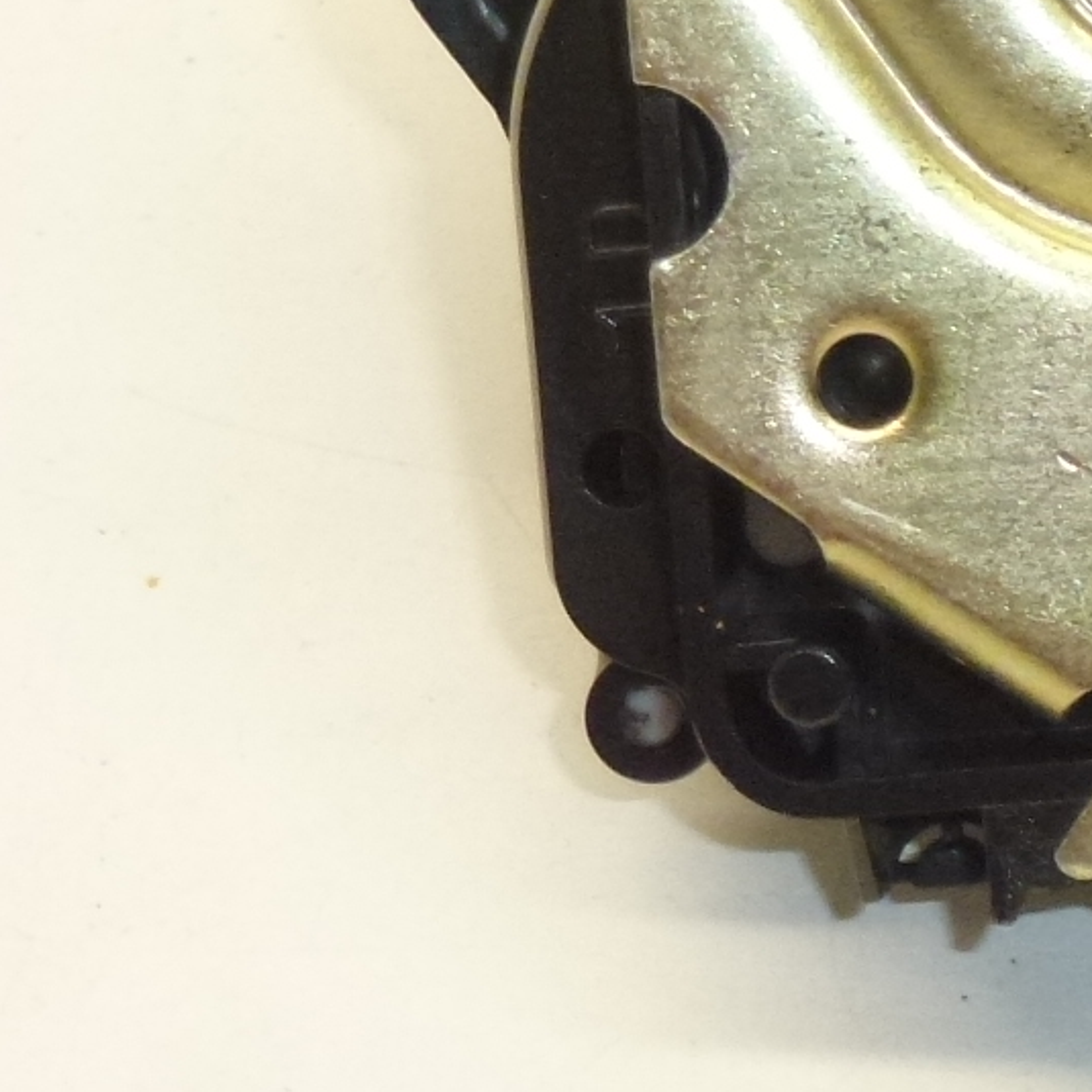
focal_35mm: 176
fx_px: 6282
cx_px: 2080
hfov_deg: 9.4
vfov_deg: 9.9
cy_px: 39
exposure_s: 1/100
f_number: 4.3
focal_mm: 9.4
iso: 400
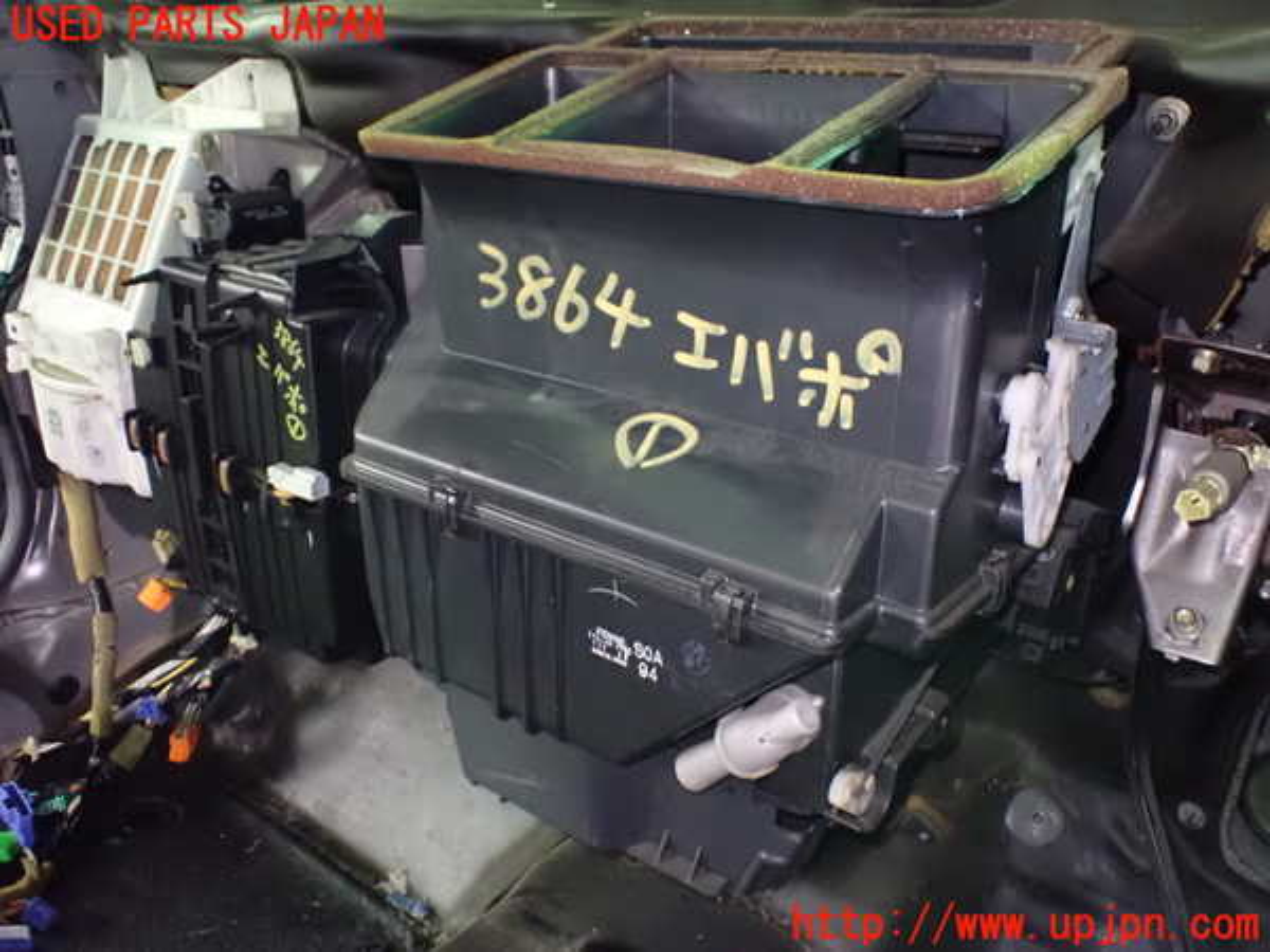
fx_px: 1101
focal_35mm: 30
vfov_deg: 46.8
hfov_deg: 60.0
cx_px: 635
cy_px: 476
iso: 1600
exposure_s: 1/25
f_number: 2.3
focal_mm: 5.4
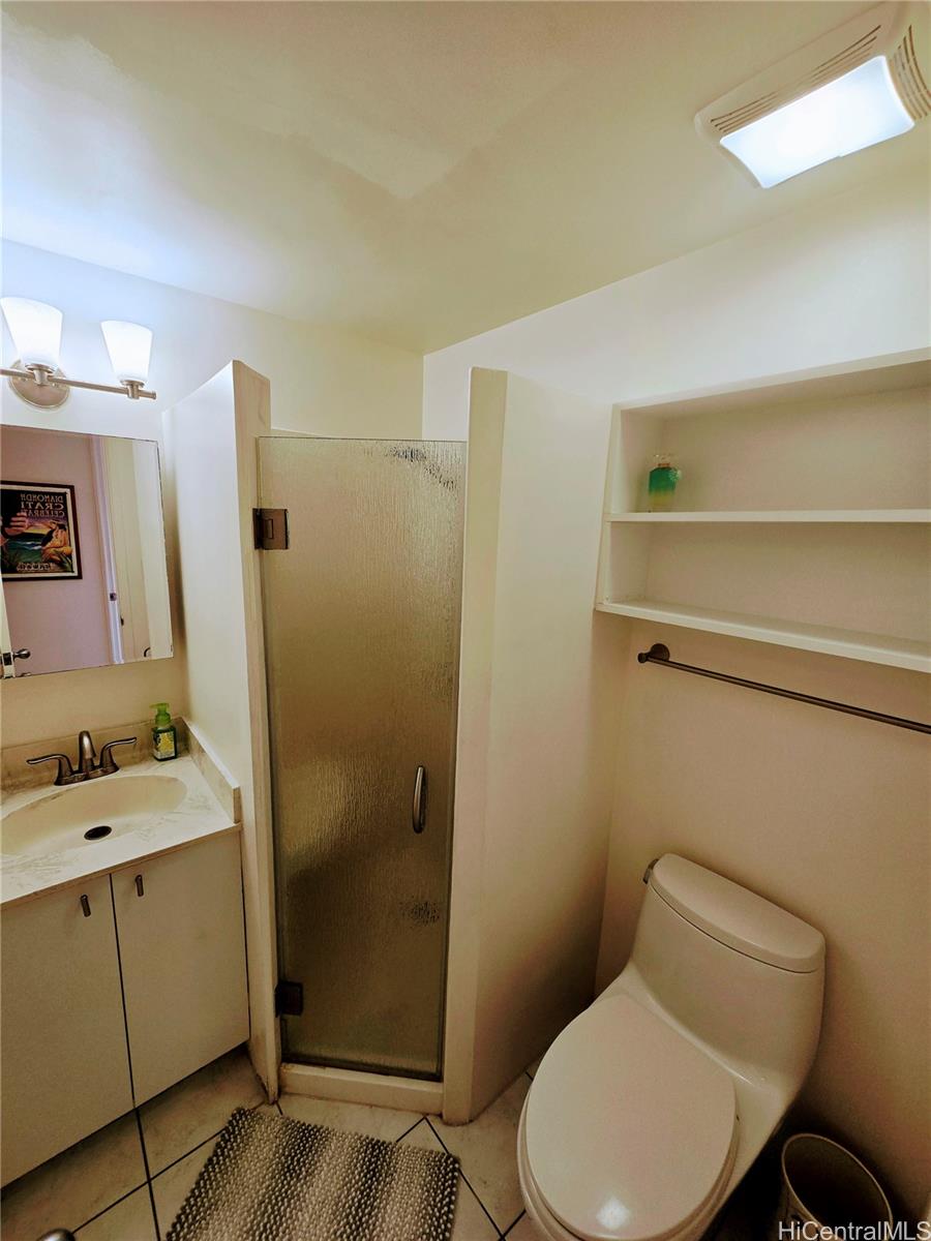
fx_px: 466
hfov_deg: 89.9
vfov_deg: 106.2
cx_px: 466
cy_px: 620
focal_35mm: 13
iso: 50
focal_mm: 2.2
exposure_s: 1/60
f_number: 2.2
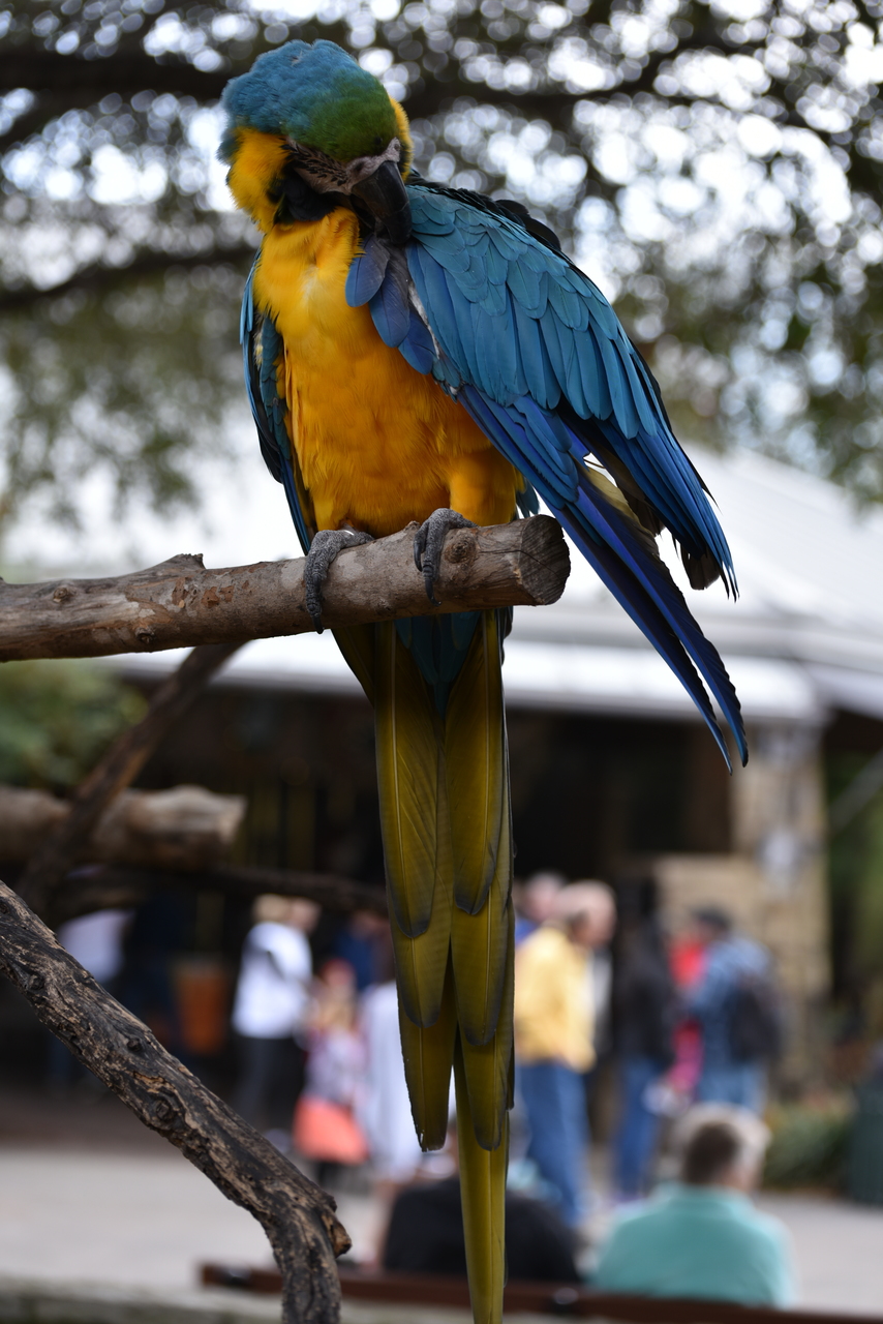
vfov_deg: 28.8
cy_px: 662
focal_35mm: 70
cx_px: 442
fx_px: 2574
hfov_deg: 19.5
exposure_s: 1/160
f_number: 4.5
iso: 125
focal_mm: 70
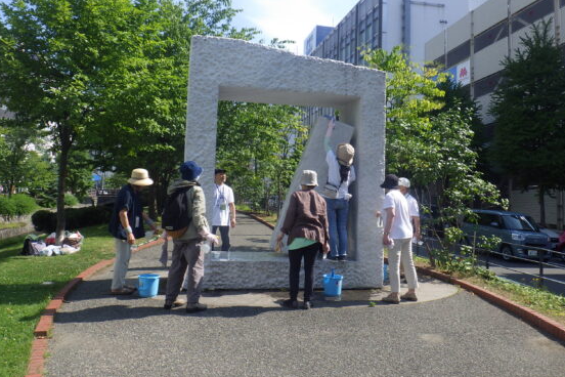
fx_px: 471
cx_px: 282
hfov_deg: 61.9
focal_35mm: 30
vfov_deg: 43.6
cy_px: 175
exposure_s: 1/640
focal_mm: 5
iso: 125
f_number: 4.2
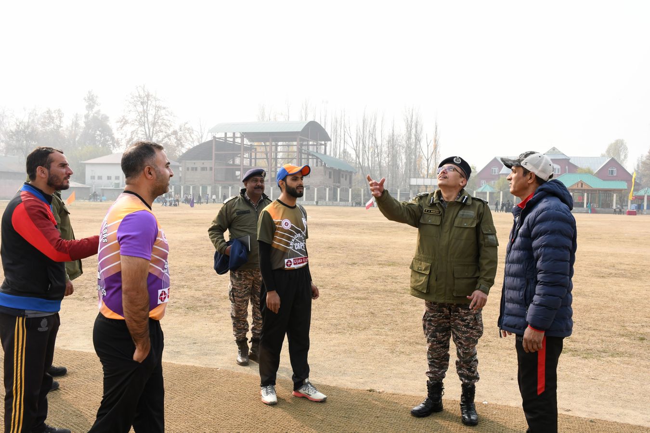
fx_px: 542
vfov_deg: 43.6
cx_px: 325
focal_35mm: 30
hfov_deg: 61.9
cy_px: 216
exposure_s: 1/320
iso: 320
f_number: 9
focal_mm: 20
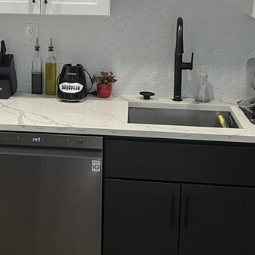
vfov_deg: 24.0
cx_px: 65
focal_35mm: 70
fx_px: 583
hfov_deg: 24.4
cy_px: 27
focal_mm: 5.1
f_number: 1.6
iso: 100
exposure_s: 1/60
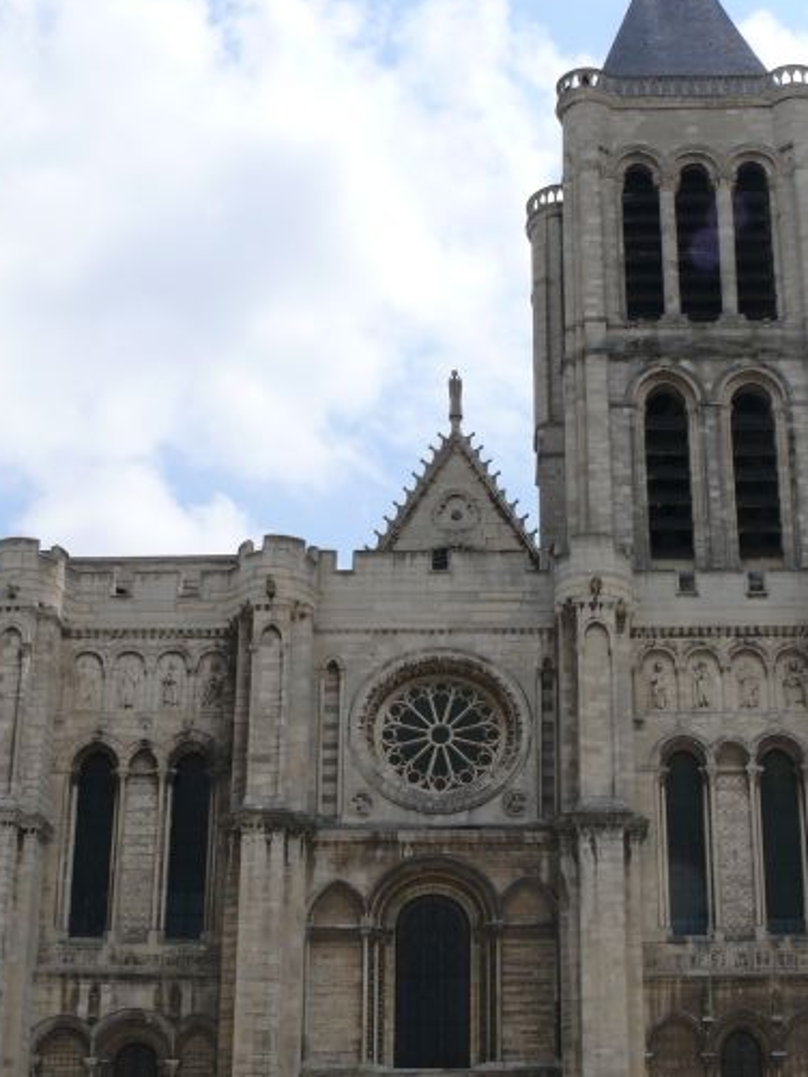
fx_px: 1773
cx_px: 456
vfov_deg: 33.5
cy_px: 724
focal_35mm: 57
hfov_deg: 25.6
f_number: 6.3
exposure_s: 1/500
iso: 100
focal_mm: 7.4
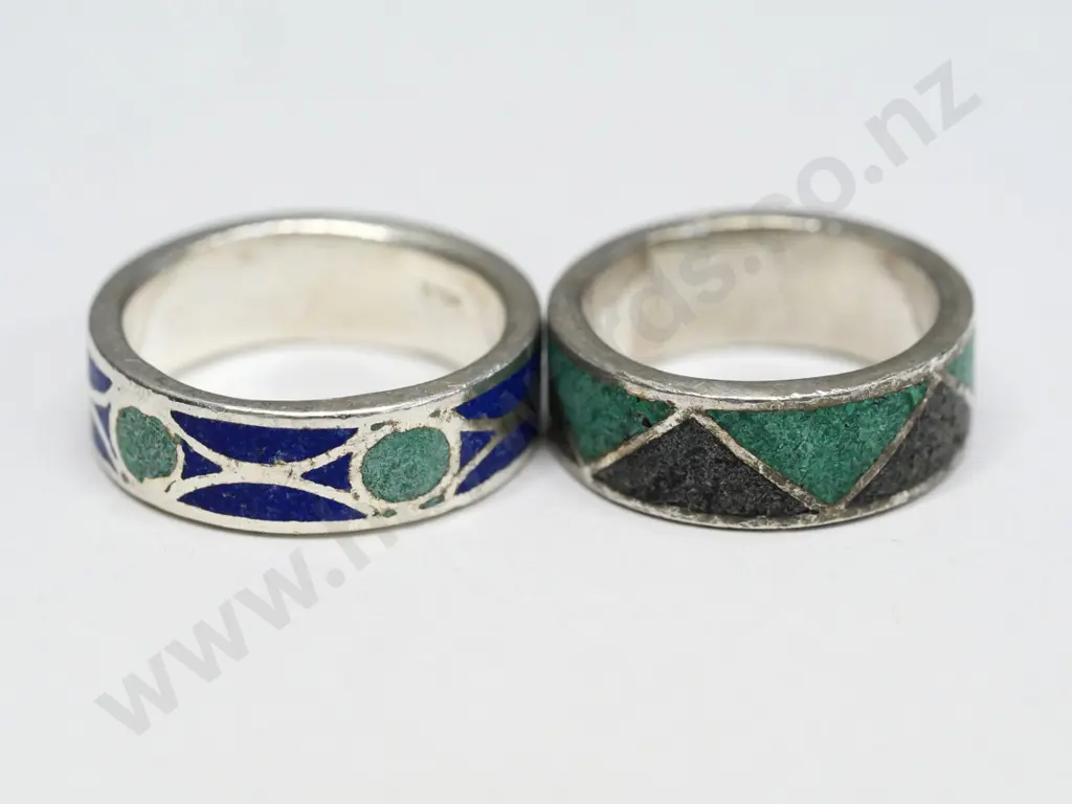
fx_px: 3716
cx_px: 536
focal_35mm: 120
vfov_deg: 12.3
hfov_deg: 16.4
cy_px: 402
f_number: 5
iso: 1600
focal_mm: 60
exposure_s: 1/125
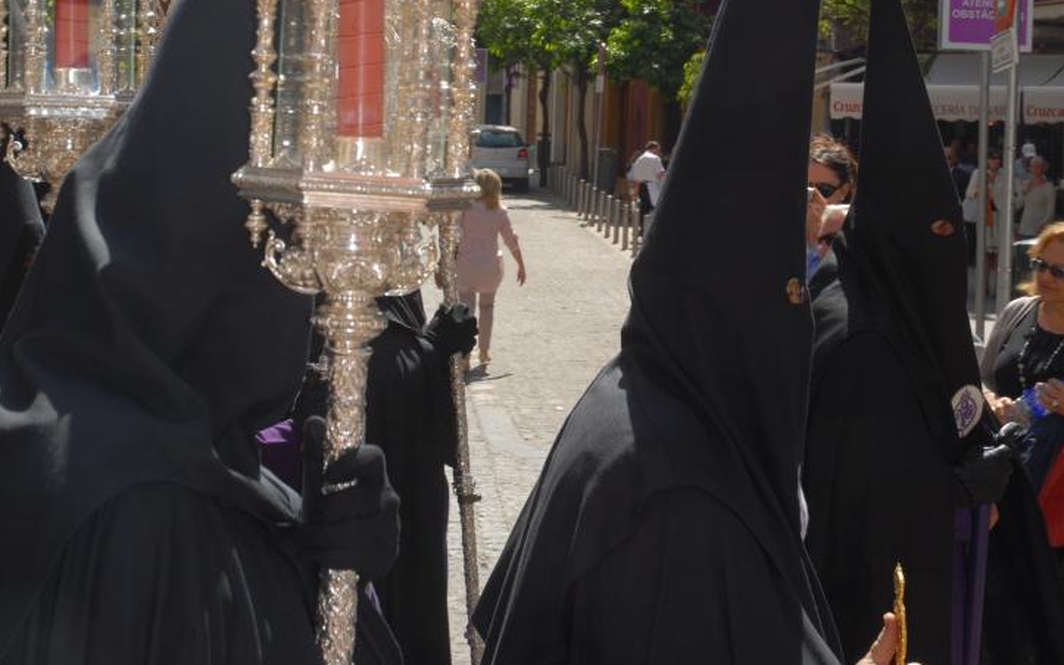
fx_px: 2262
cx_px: 532
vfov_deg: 16.6
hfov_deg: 26.5
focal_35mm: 78
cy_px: 105
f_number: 7.1
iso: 100
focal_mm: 34
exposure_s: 1/125
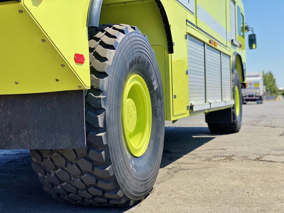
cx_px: 142
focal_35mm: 52
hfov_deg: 36.8
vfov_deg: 28.0
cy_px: 106
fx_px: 427
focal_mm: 6
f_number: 2
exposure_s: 1/685
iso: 20
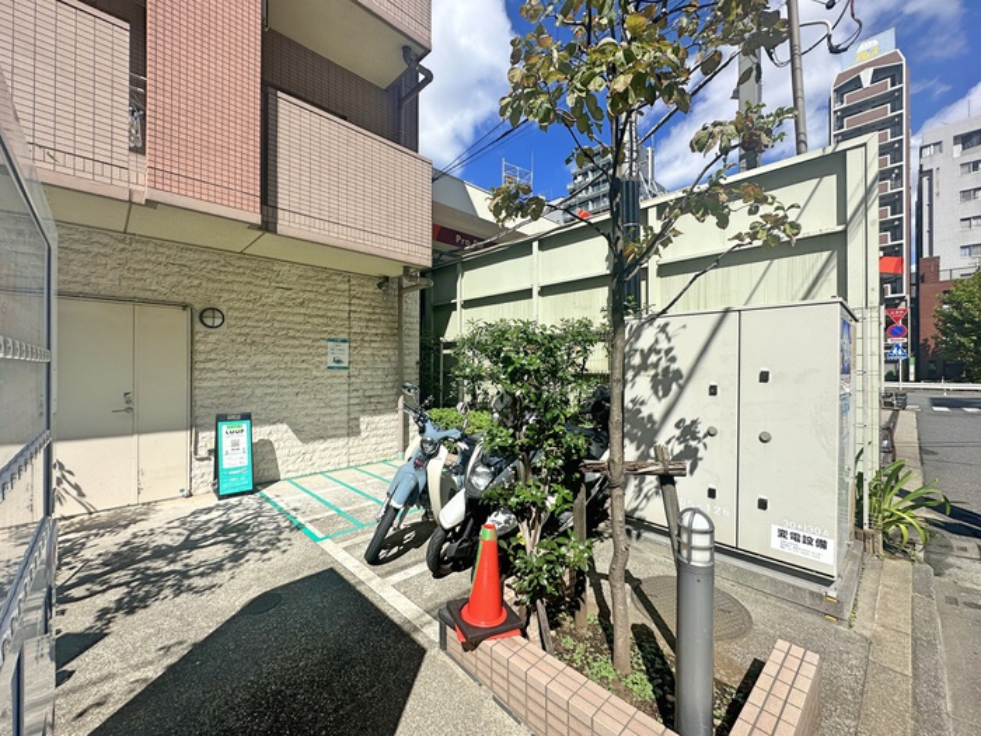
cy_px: 368
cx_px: 490
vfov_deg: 85.7
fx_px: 397
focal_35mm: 14
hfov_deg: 102.1
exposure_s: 1/2092
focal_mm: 2.22
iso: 40
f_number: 2.2
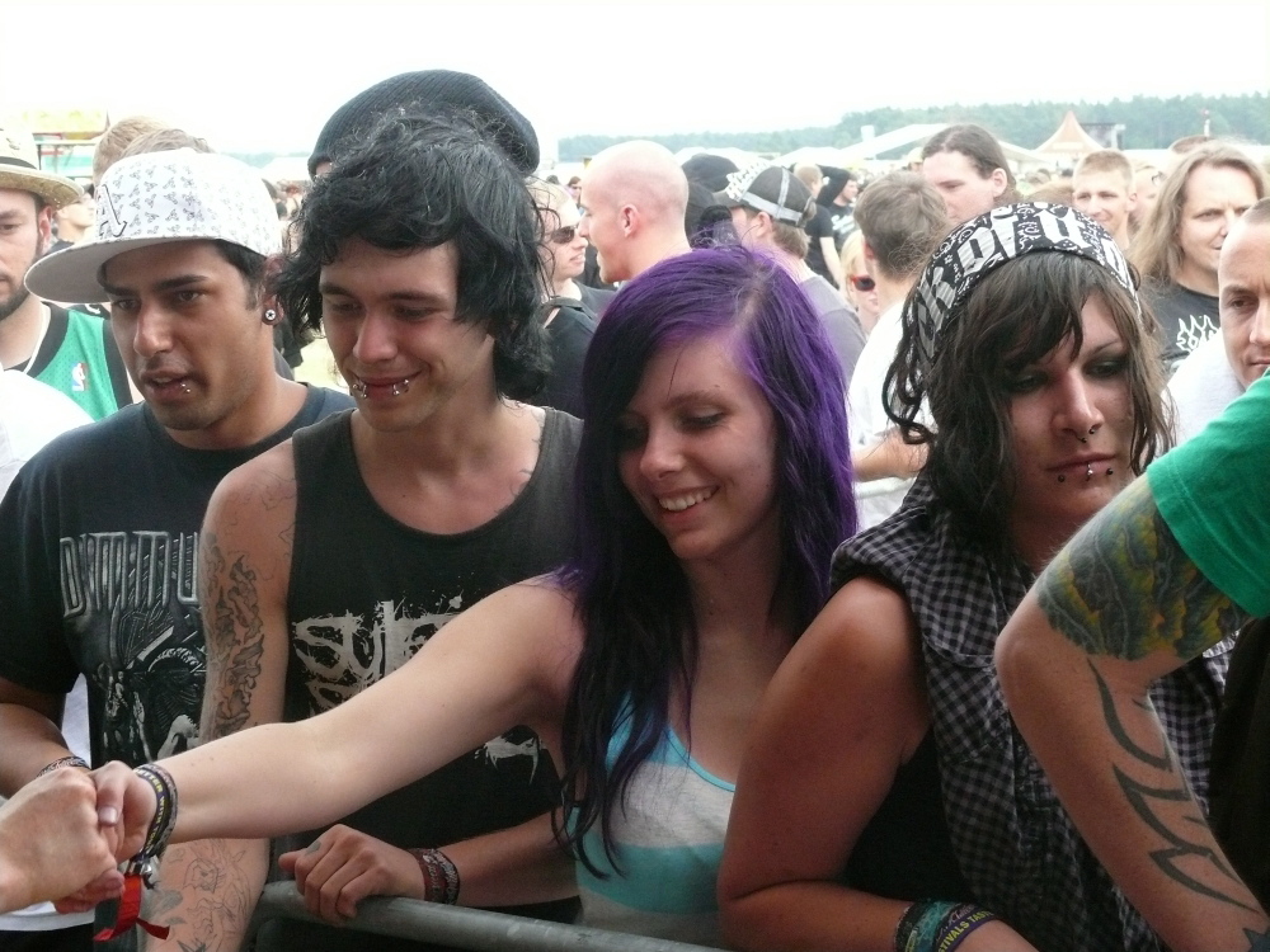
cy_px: 476
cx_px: 635
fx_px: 3449
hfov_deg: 20.9
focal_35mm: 94
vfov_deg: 15.7
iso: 400
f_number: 5
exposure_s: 1/250
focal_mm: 20
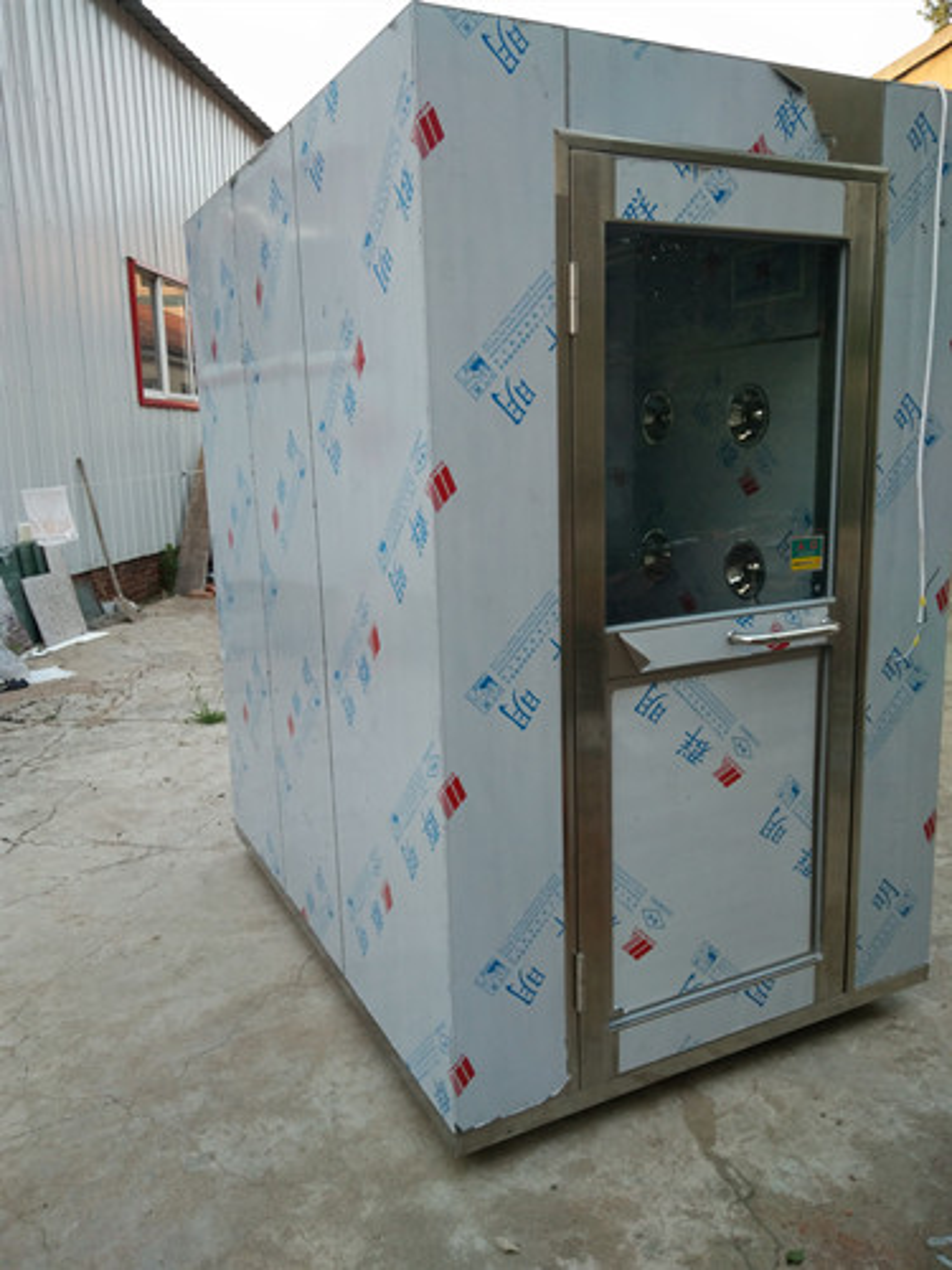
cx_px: 476
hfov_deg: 63.4
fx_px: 770
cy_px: 635
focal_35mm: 21
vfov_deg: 79.0
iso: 66
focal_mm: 3.66
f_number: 2.2
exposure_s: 1/50
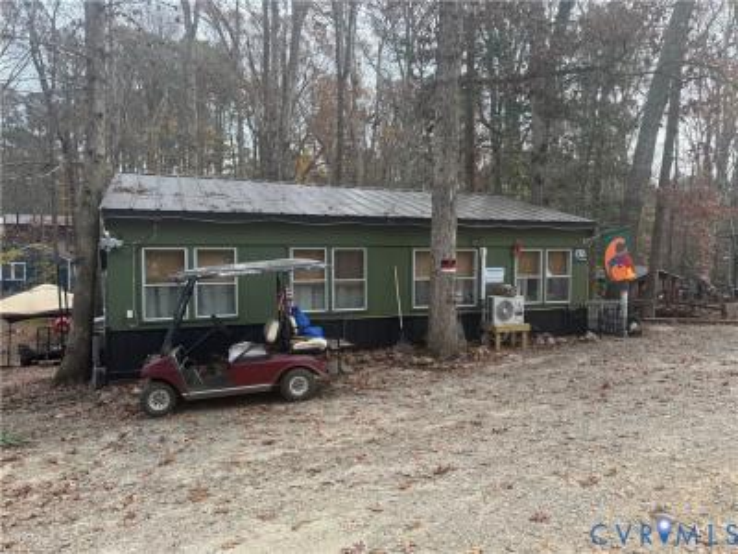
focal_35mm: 24
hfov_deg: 71.6
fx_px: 512
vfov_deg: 56.8
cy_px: 277
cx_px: 369
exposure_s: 1/588
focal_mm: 6.76
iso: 80
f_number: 1.78
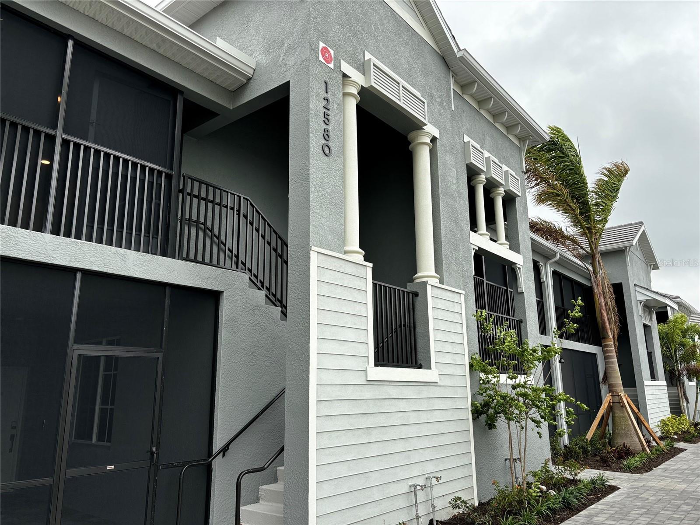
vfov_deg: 53.1
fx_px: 526
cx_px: 350
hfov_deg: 67.3
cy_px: 262
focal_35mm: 26
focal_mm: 5.96
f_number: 1.6
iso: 50
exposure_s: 1/935
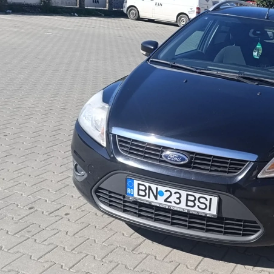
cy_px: 143
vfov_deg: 37.5
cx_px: 267
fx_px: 403
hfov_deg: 34.5
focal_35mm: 45
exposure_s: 1/418
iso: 50
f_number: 1.6
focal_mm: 6.14
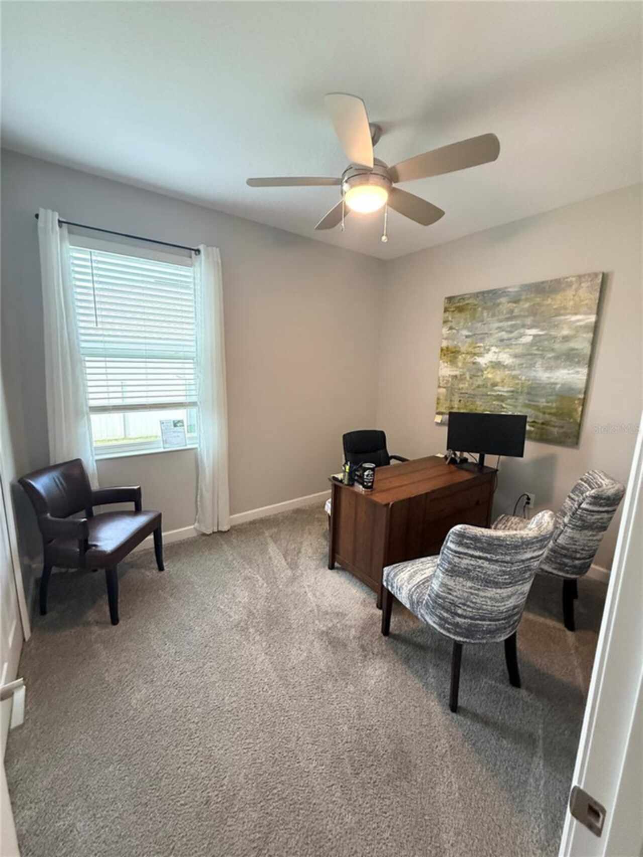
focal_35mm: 14
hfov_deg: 85.7
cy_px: 428
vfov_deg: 102.1
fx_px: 347
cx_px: 322
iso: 640
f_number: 2.2
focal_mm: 2.22
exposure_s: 1/120
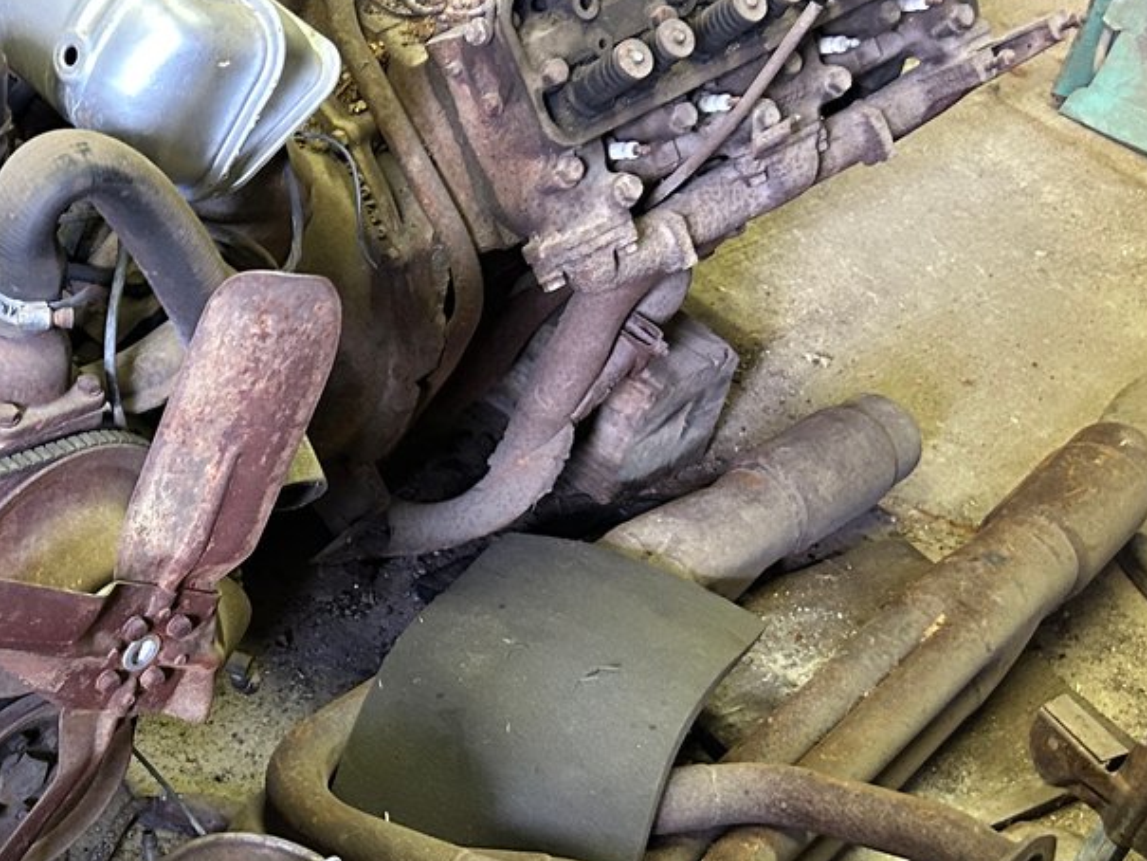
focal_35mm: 65
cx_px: 20
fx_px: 2154
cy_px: 595
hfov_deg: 28.1
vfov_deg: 22.5
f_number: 1.5
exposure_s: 1/60
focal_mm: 5.7
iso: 320
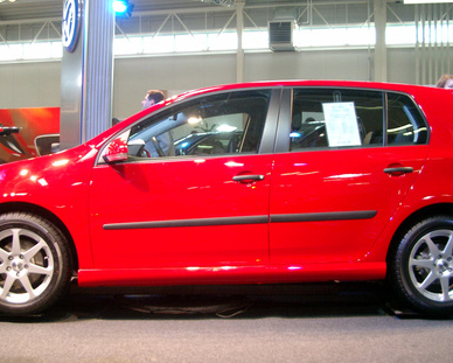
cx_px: 211
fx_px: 684
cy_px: 190
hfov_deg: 36.6
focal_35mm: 51
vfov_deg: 29.7
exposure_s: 1/80
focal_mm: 7.6
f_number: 2.6
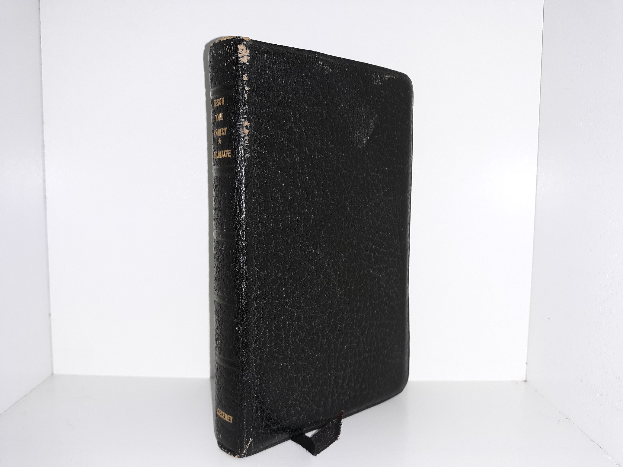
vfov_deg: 49.7
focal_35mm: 28
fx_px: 504
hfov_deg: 63.4
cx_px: 312
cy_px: 234
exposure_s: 1/124
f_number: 1.7
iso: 40
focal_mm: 3.7
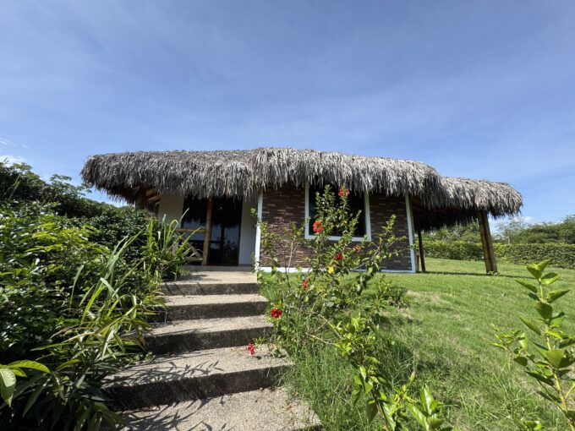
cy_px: 216
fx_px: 233
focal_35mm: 14
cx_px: 288
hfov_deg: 102.1
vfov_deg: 85.7
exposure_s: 1/1094
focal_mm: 2.22
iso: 40
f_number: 2.2
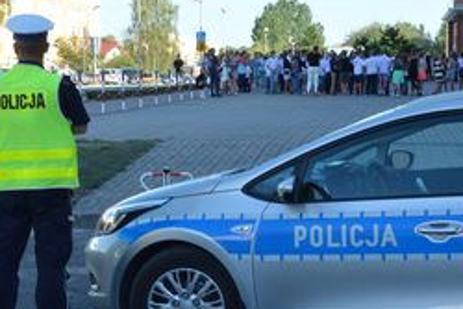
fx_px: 1004
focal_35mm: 78
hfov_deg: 26.0
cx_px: 237
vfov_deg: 17.5
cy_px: 137
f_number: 16
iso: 800
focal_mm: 26
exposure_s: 1/125
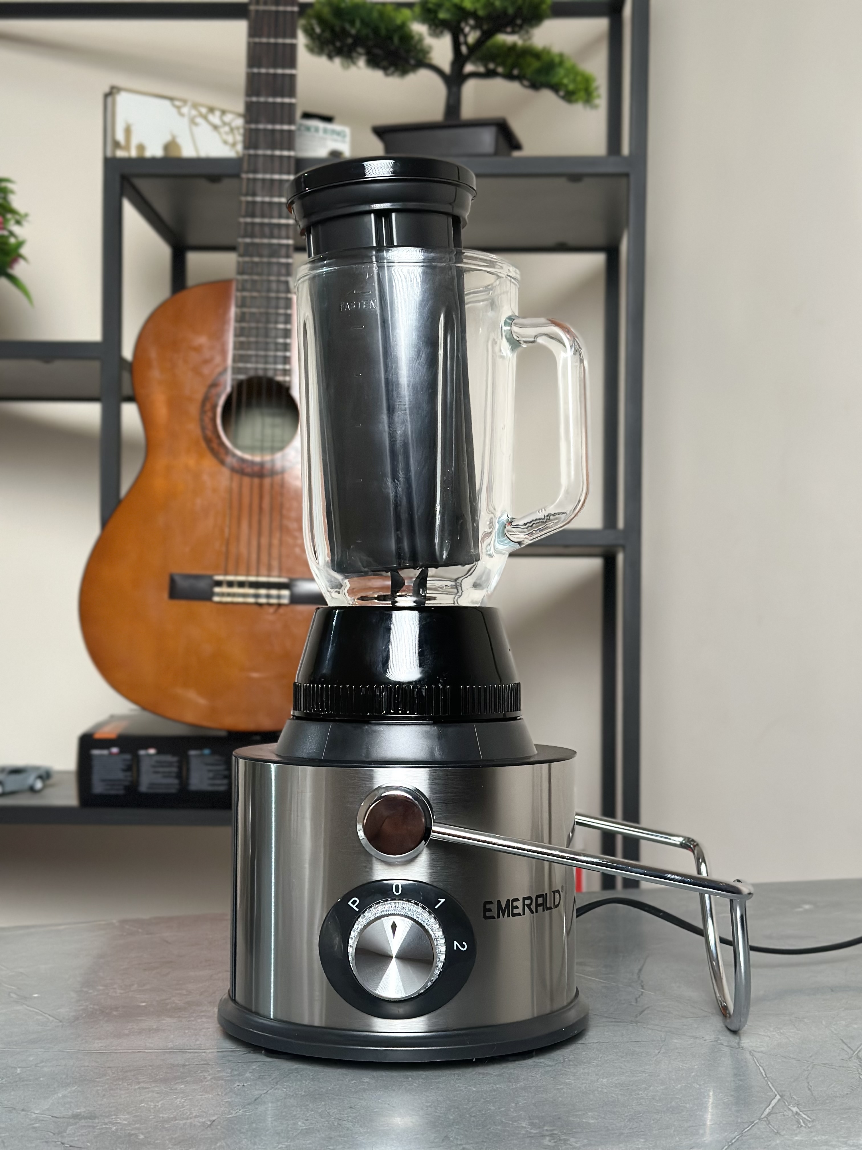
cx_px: 431
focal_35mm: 48
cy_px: 575
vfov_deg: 39.7
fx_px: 1594
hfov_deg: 30.3
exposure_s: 1/60
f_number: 1.78
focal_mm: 6.86
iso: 320
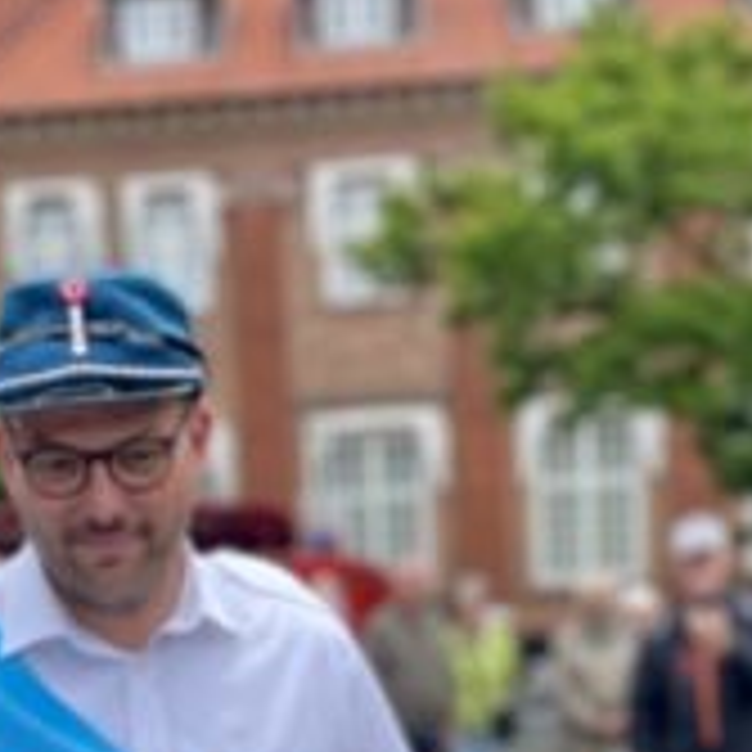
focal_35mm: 96
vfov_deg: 16.8
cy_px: 1058
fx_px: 2359
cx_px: 203
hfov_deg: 18.0
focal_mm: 4.2
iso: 50
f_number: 1.6
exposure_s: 1/1335
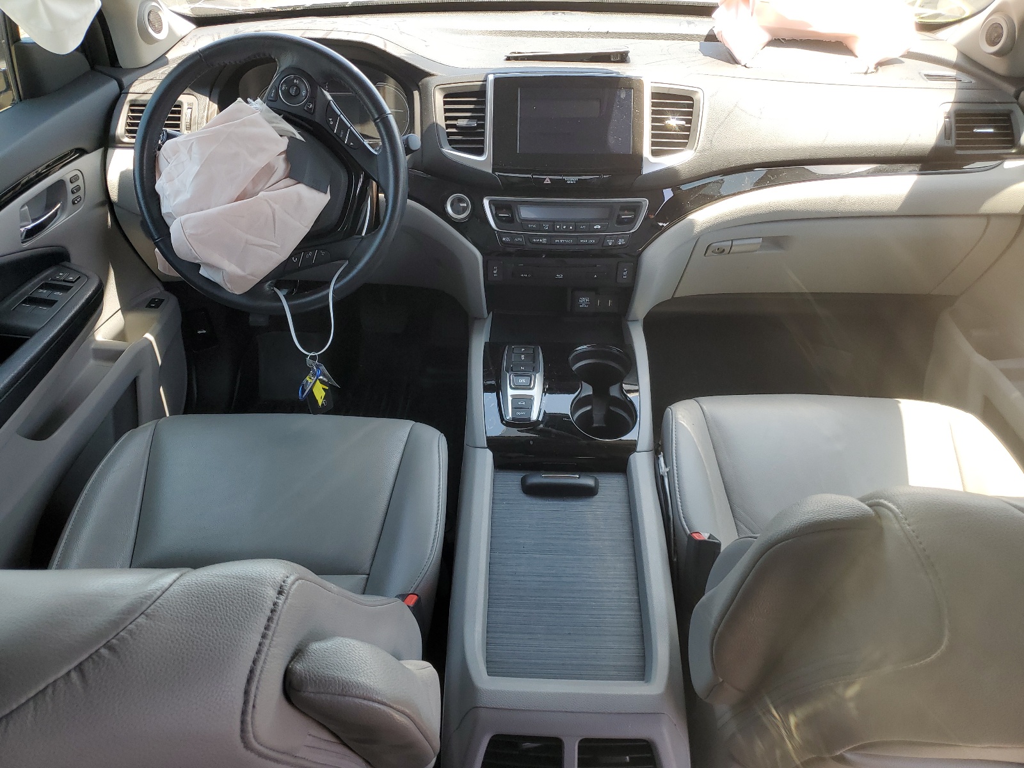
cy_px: 384
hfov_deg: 67.3
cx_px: 512
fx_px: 769
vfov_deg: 53.1
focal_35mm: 26
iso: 50
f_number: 1.5
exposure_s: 1/192
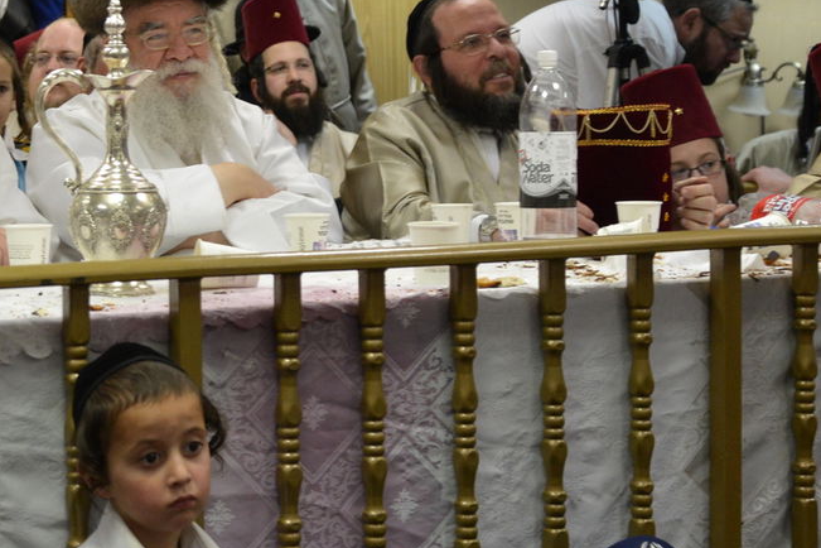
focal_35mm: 86
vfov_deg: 15.9
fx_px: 1961
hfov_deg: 22.8
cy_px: 202
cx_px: 14
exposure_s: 1/160
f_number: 4.2
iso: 1600
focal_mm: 40
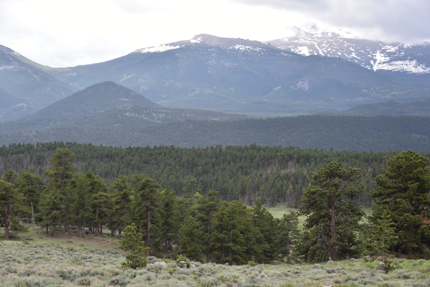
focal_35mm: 68
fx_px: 812
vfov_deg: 20.0
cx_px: 215
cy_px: 144
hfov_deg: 29.6
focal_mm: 68
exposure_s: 1/160
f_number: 6.3
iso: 100
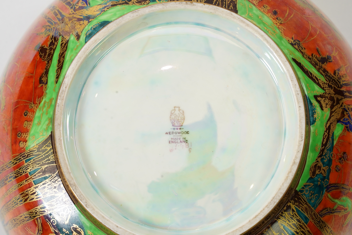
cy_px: 118
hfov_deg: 19.5
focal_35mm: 105
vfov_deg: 13.0
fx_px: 1027
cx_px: 176
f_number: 13
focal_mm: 105
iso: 1250
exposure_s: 1/125
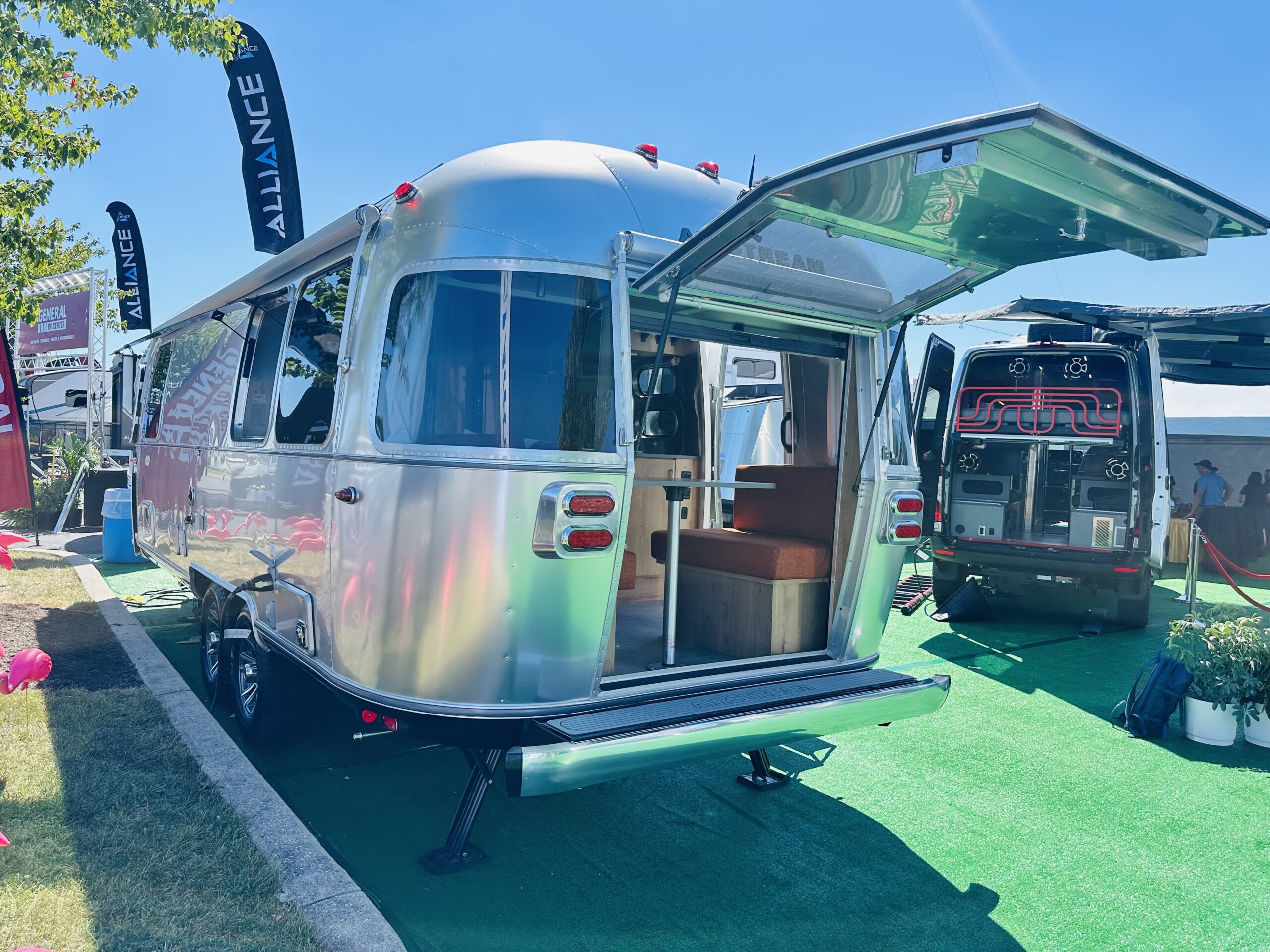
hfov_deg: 71.6
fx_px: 881
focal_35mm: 24
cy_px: 476
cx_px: 635
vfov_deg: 56.8
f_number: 1.78
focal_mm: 6.86
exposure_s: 1/2299
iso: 80
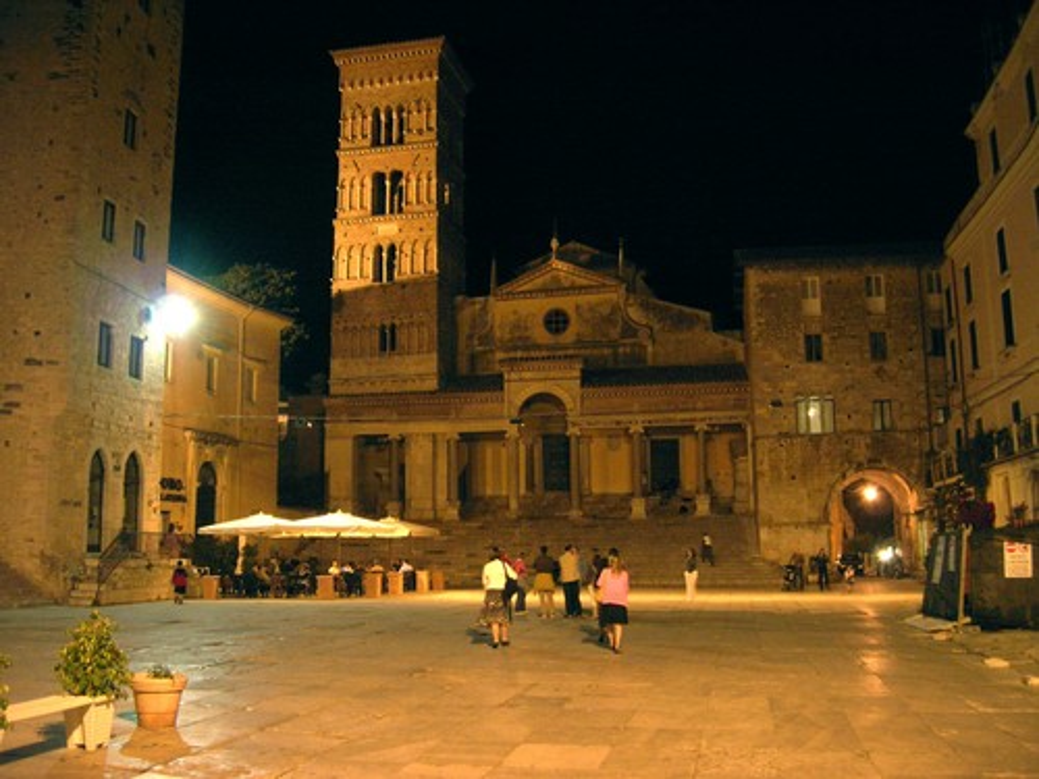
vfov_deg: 41.8
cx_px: 520
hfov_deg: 54.0
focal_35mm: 34
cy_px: 390
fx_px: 1021
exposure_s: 1/5.5
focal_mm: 5.7
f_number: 2.9
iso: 200
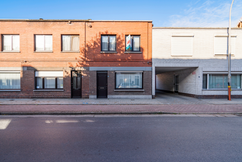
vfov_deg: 73.8
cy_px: 81
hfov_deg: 96.7
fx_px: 108
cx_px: 121
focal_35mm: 16
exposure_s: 1/160
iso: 100
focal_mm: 16
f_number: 8
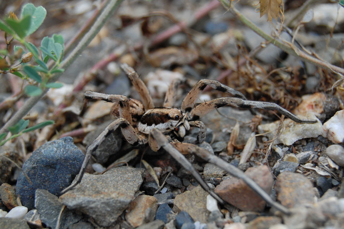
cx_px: 172
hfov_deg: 24.6
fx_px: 788
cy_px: 114
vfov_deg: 16.5
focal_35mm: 82
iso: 200
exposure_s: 1/80
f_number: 8
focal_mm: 55
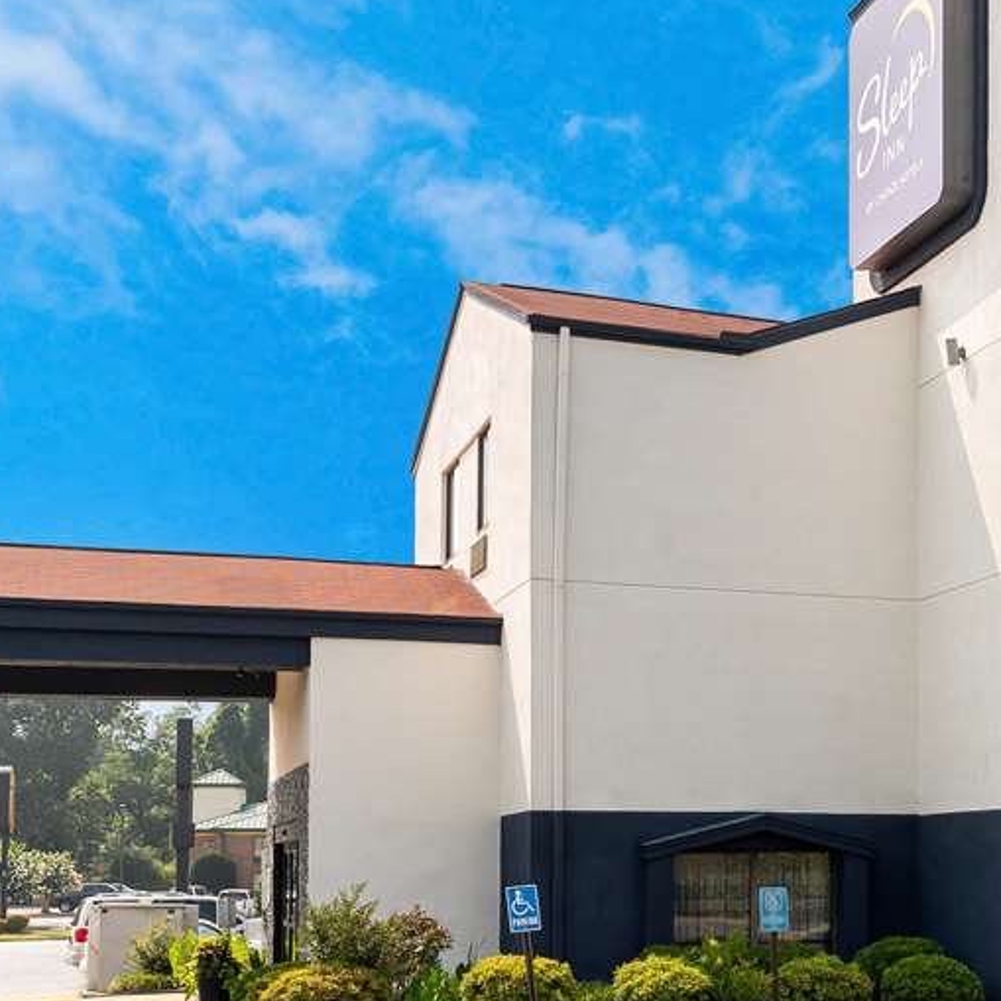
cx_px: 922
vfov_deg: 32.2
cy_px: 498
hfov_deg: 30.6
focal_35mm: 53
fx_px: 1734
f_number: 8
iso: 800
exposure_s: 1/1250
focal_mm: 31
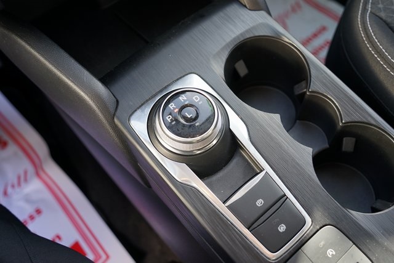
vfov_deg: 41.1
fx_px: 350
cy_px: 132
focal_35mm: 32
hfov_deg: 58.7
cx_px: 197
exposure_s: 1/60
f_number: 4
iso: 160
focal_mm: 32
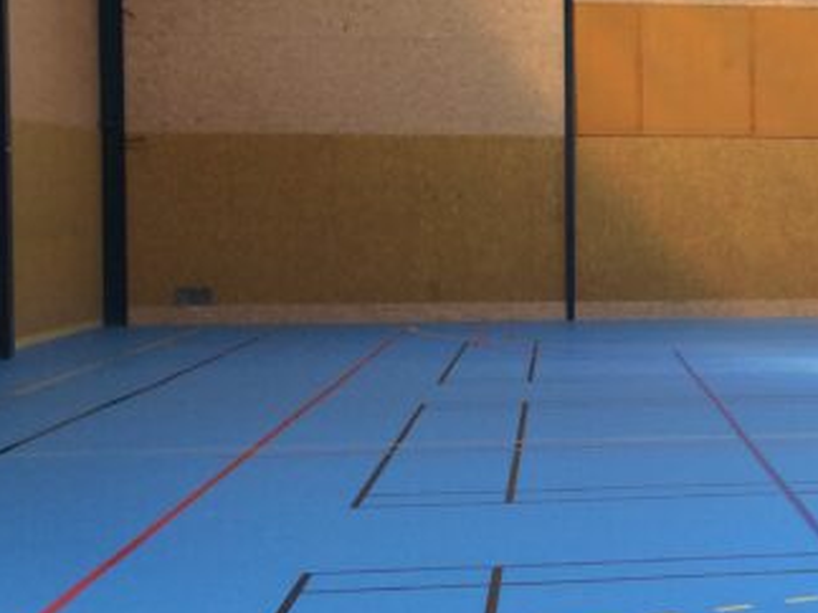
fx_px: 2173
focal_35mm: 92
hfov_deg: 19.6
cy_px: 276
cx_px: 1069
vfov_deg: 16.0
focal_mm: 4.15
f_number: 2.2
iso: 40
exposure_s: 1/50
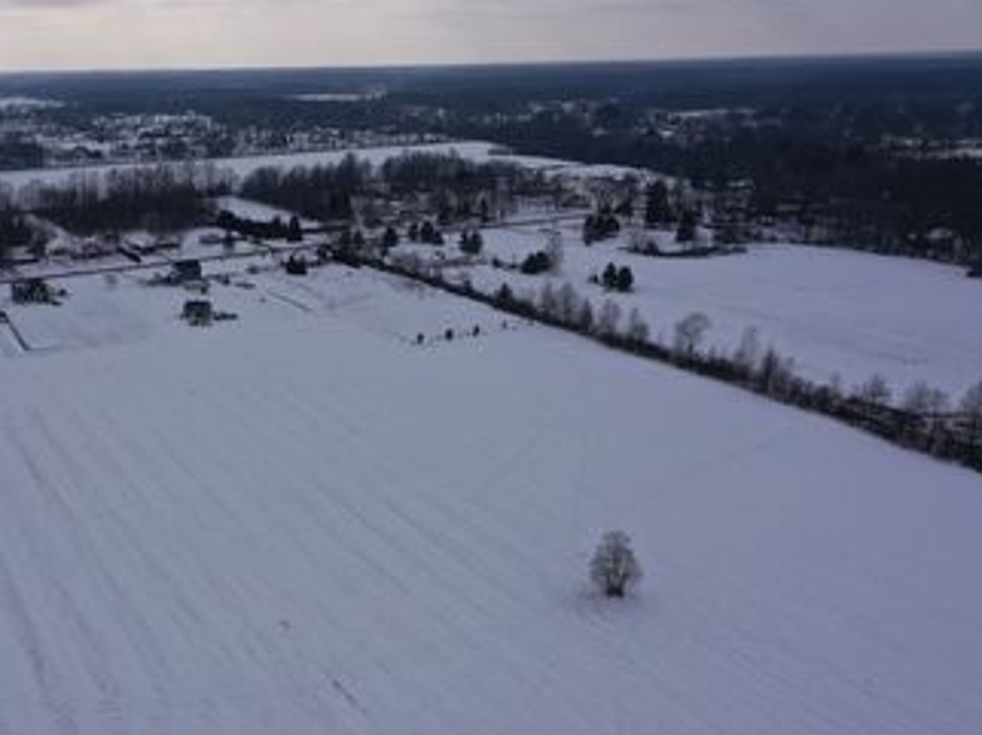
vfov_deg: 39.5
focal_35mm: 36
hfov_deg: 50.6
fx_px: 1021
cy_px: 428
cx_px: 339
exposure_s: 1/800
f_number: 7.1
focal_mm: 10.26
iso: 100
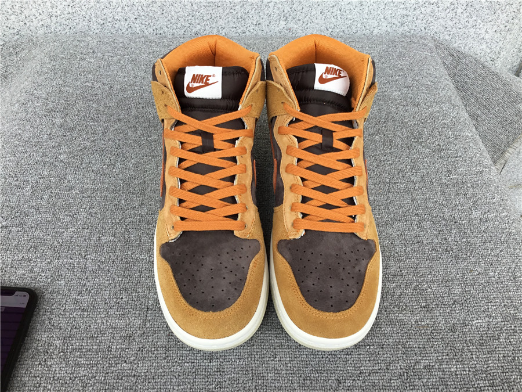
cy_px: 196
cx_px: 261
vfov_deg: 45.4
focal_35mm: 31
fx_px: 467
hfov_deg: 58.4
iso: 25
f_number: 2.4
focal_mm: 3.3
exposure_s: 1/214
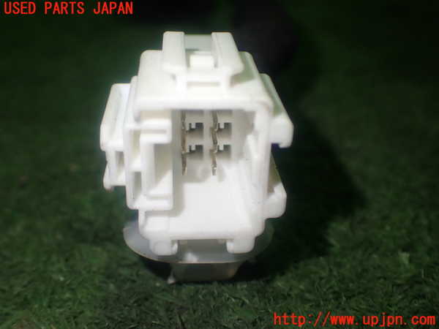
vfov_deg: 32.9
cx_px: 220
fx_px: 558
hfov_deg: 42.9
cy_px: 164
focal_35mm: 44
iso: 200
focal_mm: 7.84
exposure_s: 1/80
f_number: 2.9
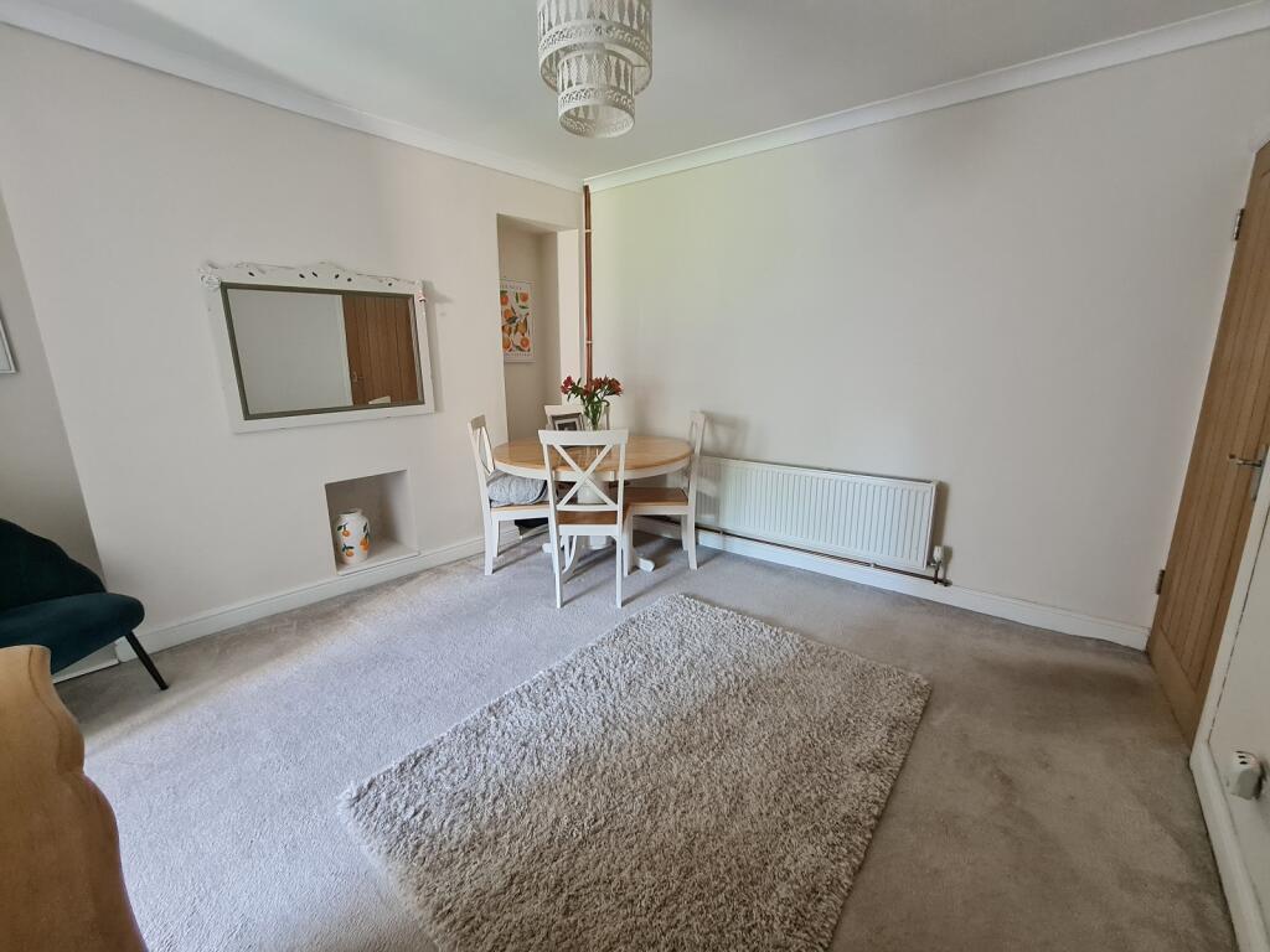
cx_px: 635
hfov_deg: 106.2
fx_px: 477
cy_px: 476
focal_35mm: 13
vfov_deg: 89.9
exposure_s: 1/33
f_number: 2.2
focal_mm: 2.2
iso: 500
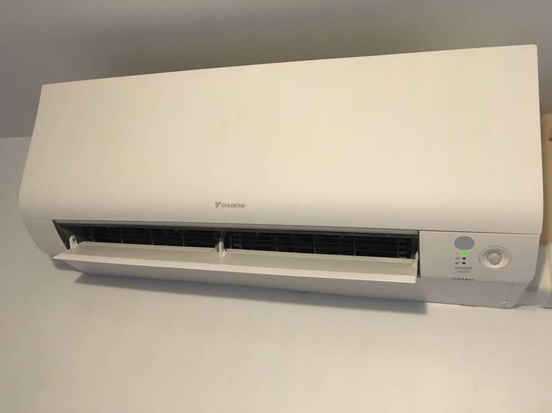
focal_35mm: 29
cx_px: 276
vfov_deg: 48.2
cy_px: 206
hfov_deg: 61.7
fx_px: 462
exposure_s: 1/25
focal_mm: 4.15
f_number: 2.2
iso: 200
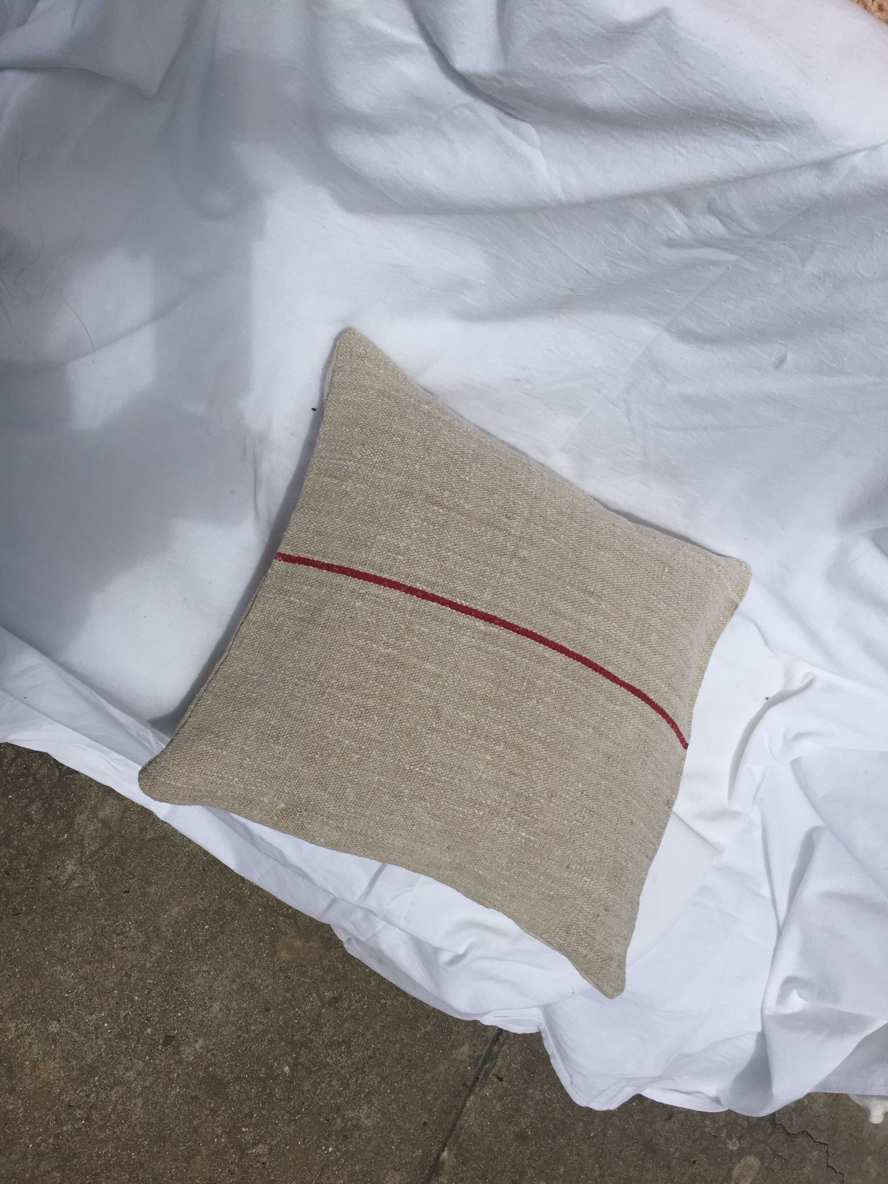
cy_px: 592
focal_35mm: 29
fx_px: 992
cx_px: 444
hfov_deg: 48.2
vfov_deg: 61.7
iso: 32
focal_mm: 4.15
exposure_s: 1/4950
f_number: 2.2
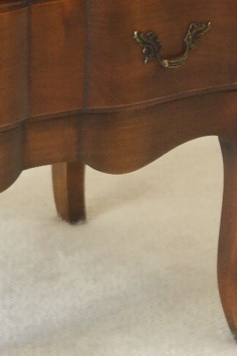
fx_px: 2747
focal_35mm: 278
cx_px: -26
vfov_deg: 7.3
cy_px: -137
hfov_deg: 4.9
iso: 1600
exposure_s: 1/50
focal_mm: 50
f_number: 5.6
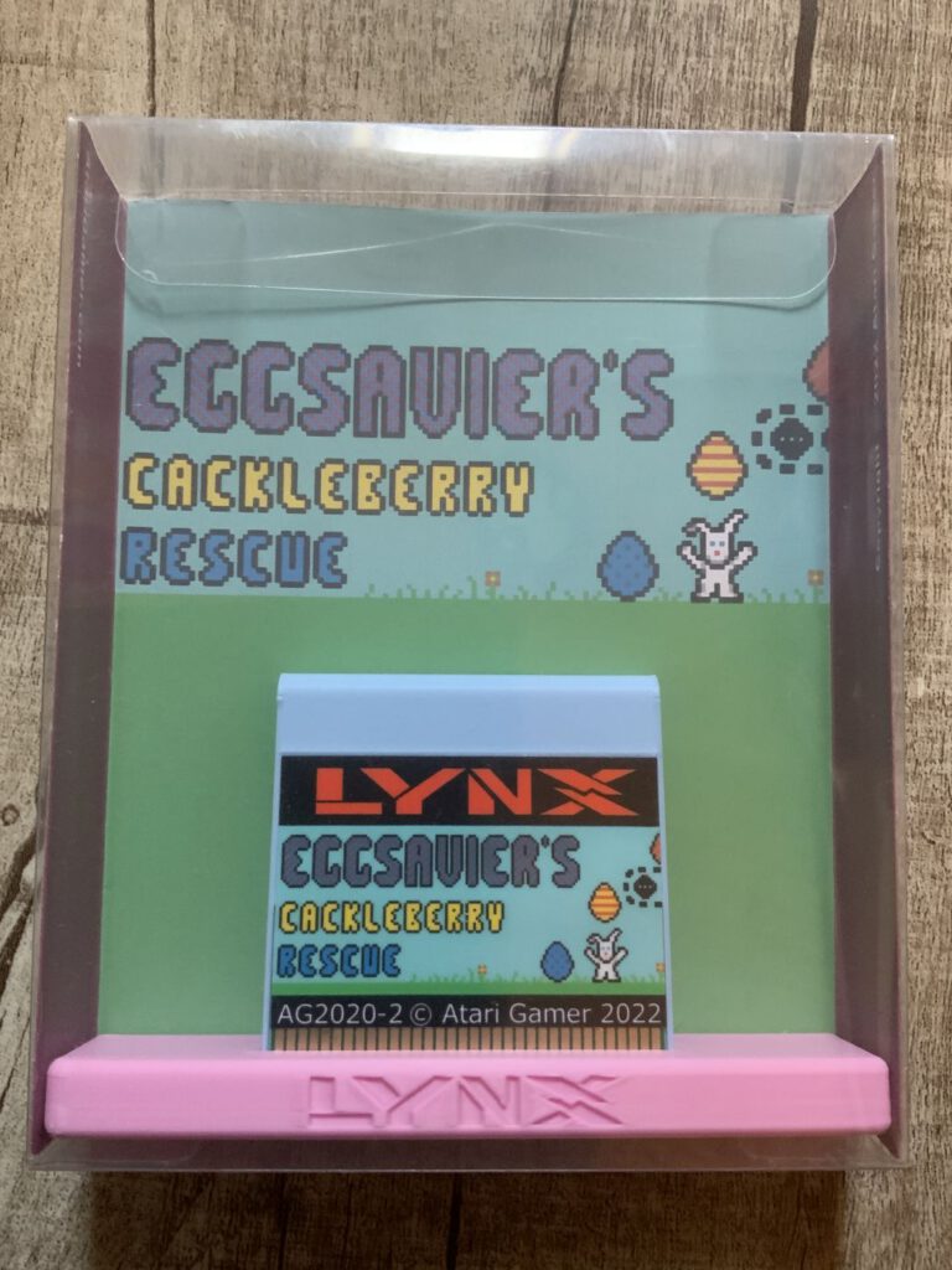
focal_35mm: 29
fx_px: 1063
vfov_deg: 61.7
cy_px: 635
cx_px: 476
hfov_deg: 48.2
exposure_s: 1/60
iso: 250
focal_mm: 3
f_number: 1.8
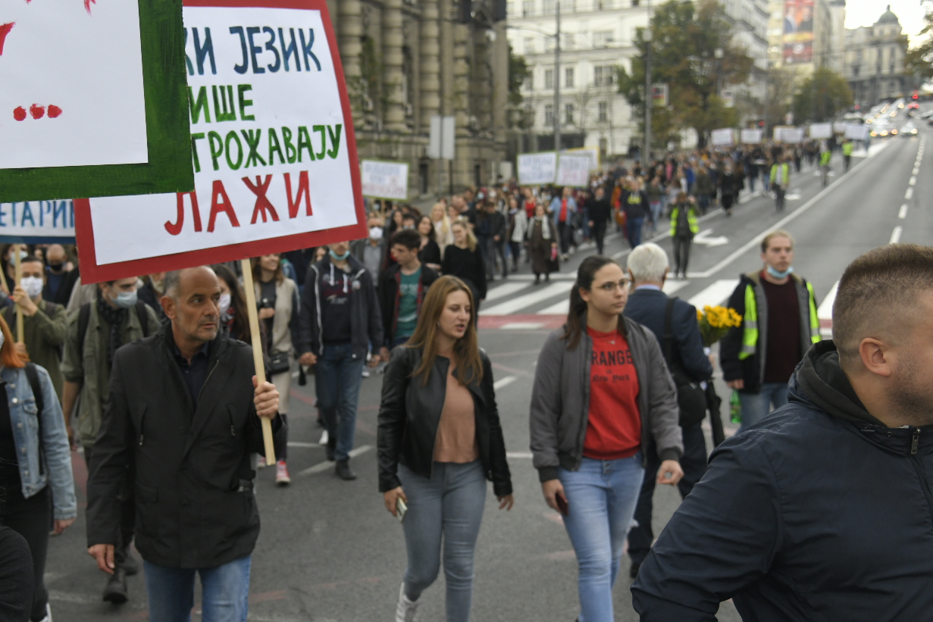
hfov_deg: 39.2
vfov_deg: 27.0
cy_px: 320
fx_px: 1296
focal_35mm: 50
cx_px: 330
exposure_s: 1/1000
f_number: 4
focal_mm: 38
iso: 1250
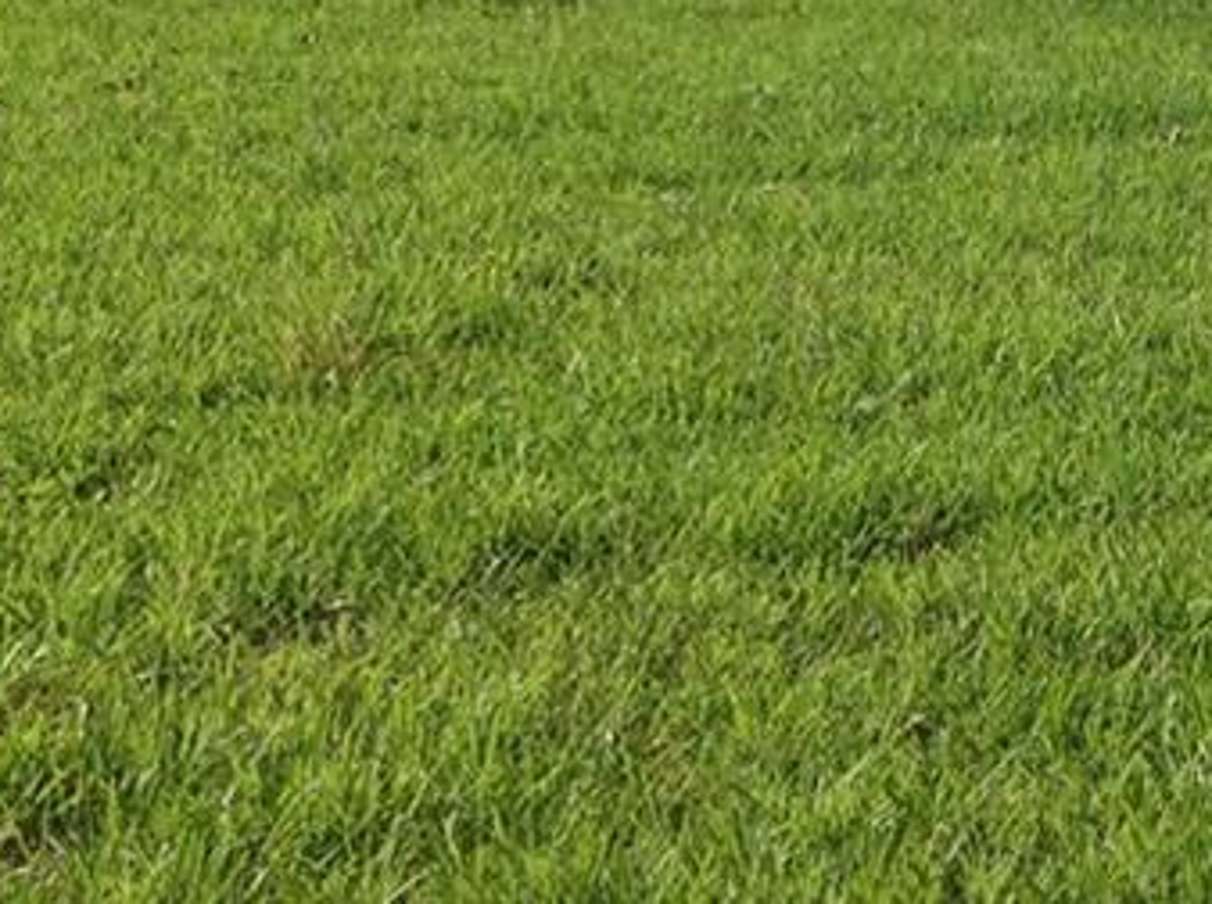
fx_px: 3703
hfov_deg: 17.8
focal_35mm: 106
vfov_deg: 13.6
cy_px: -133
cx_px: 1384
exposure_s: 1/1592
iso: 50
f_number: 2.4
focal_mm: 4.28
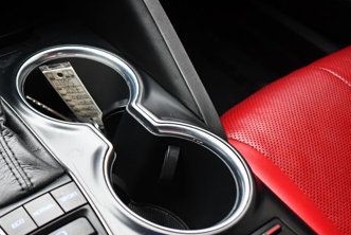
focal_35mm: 52
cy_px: 149
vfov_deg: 26.0
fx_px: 507
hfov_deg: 36.1
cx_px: 43
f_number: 3.5
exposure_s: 1/100
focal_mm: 18
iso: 3200
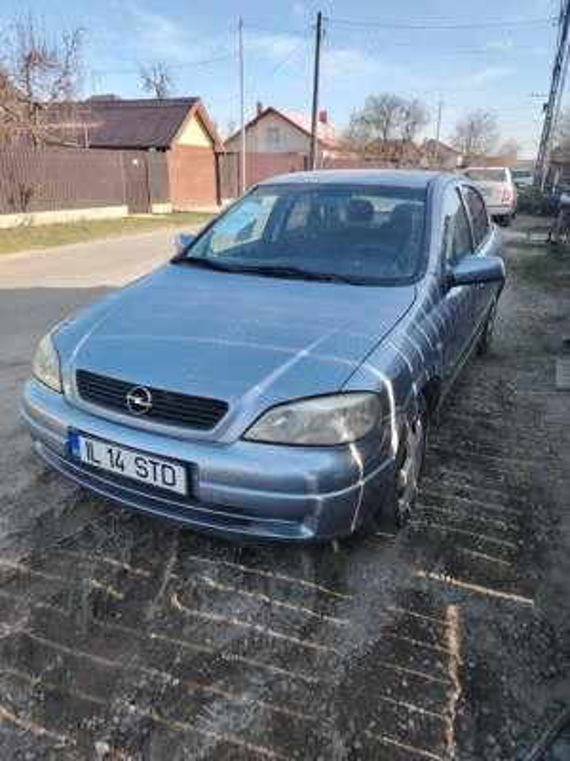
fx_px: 527
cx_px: 285
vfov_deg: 71.6
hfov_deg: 56.8
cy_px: 380
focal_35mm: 24
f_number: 1.75
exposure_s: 1/261
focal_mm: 5.25
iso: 100
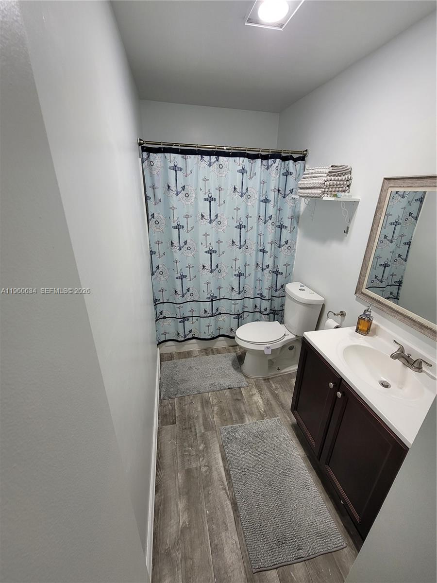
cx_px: 218
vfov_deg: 106.2
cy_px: 292
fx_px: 219
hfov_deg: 89.9
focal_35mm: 13
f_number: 2.2
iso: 100
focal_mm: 2.2
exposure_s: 1/59
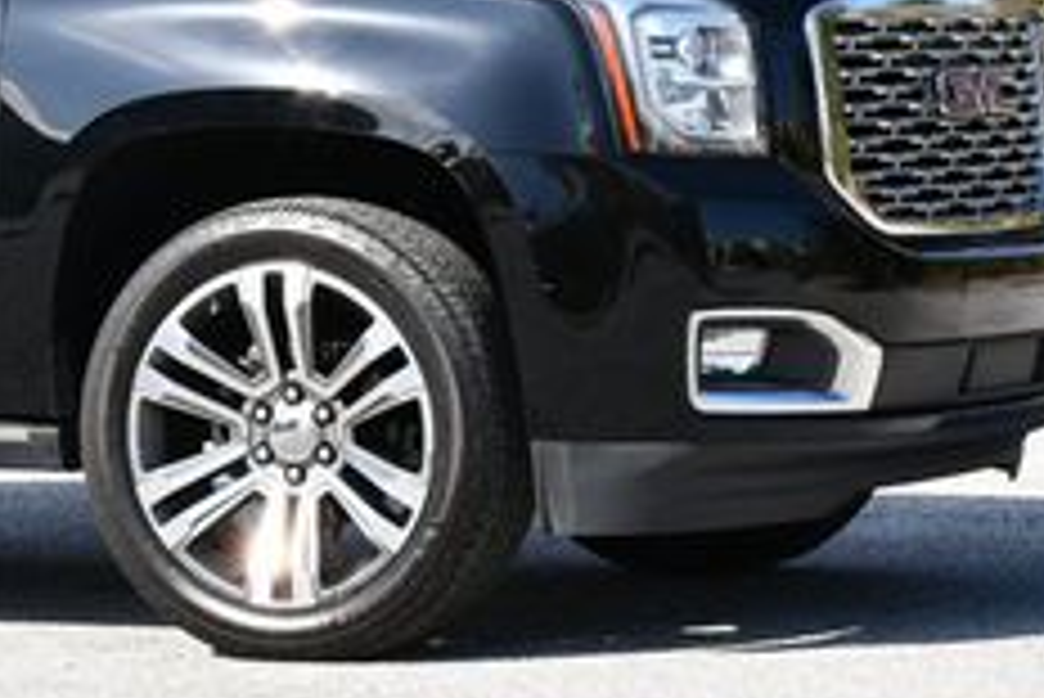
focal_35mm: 210
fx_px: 6094
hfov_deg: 9.7
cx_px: -158
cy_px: -140
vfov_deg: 6.5
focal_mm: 38
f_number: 8
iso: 140
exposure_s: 1/250
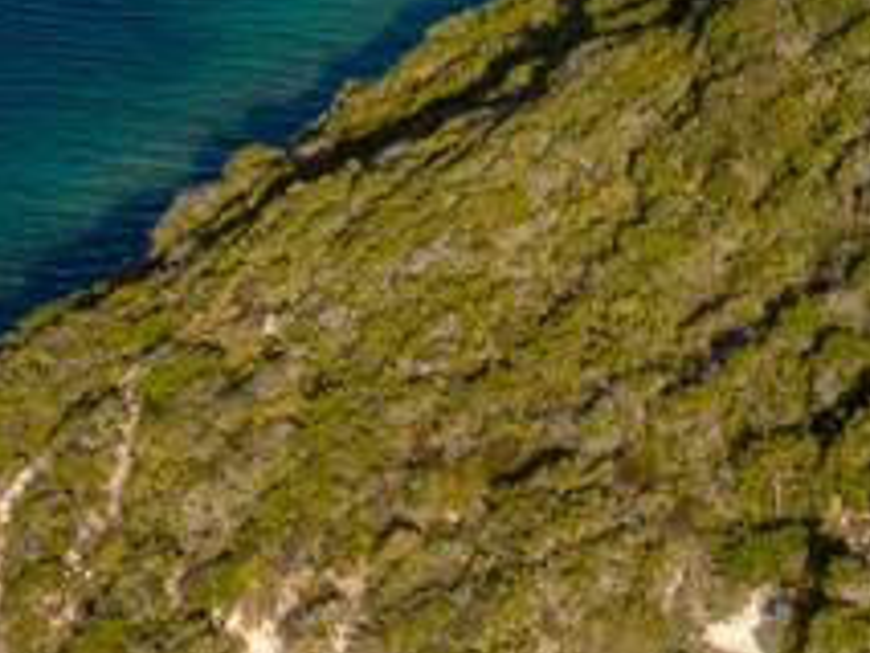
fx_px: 4526
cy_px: -1441
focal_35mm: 180
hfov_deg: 10.7
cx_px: -335
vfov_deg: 7.2
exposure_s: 1/160
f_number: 11
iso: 100
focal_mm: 12.3
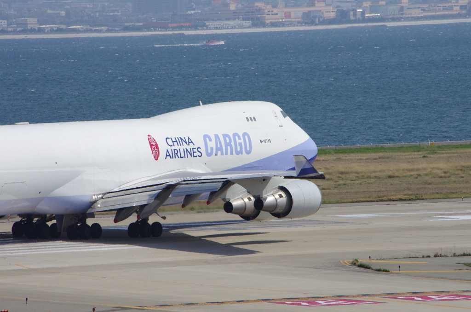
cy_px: 156
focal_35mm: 390
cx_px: 236
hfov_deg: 5.3
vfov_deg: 3.5
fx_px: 5091
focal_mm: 260
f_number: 13
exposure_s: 1/2500
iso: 1600
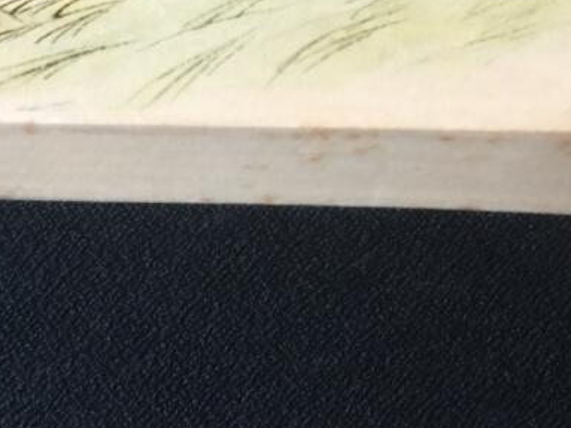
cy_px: 145
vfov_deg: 13.9
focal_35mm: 106
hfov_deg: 18.5
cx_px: 410
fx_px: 1748
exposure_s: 1/33
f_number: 2.2
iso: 40
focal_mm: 4.15
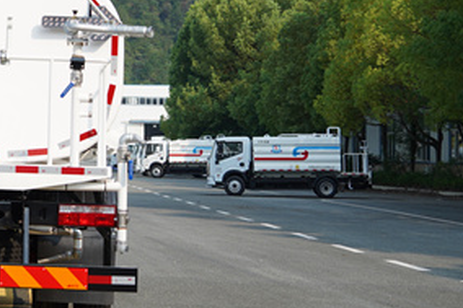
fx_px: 1414
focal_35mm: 110
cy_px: 55
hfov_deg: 18.0
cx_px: -36
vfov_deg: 12.4
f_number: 3.2
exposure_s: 1/1000
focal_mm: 39
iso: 100
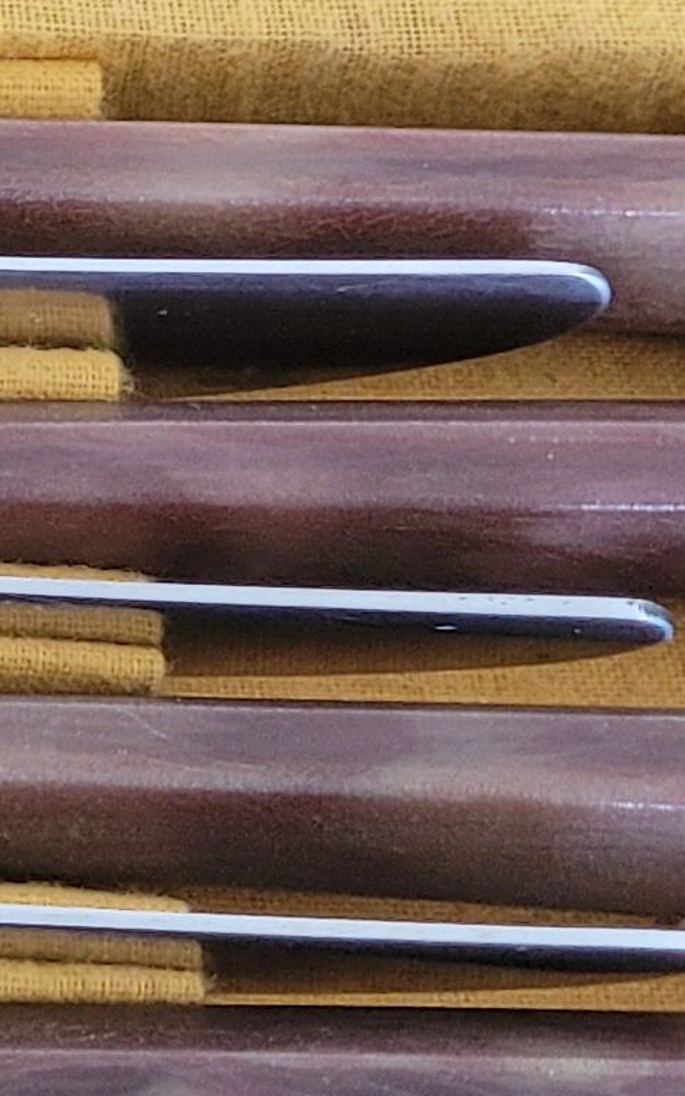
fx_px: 4358
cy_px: 277
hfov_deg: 8.1
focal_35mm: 146
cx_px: -1063
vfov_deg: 14.3
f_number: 1.8
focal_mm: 5.4
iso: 160
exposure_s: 1/50
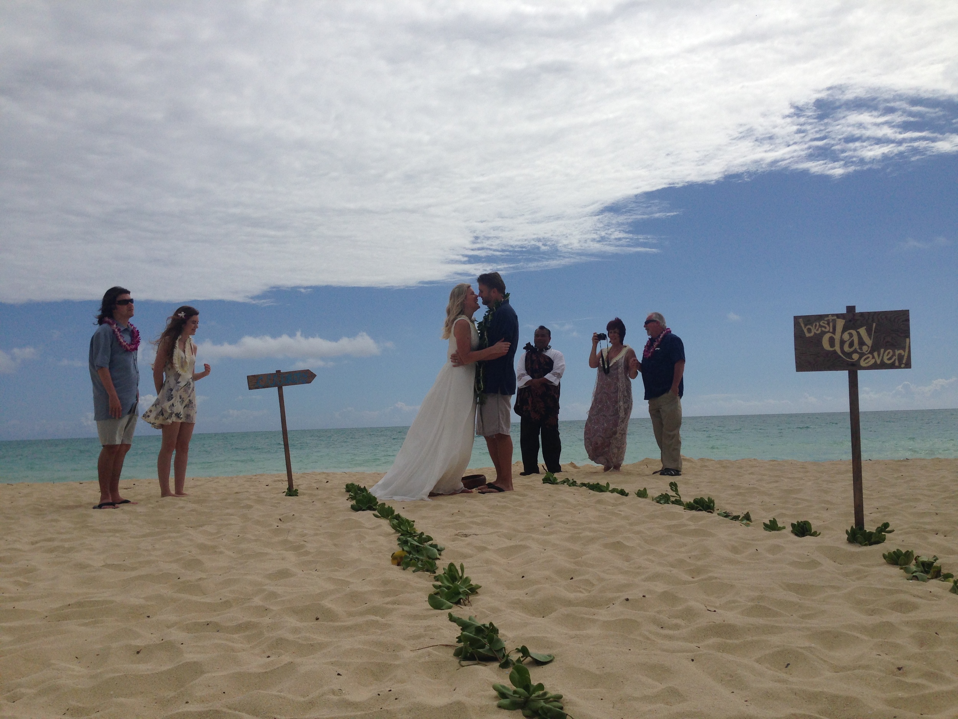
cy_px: 360
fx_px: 913
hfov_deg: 55.4
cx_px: 479
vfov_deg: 42.9
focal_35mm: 33
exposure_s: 1/6803
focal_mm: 4.12
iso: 50
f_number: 2.4
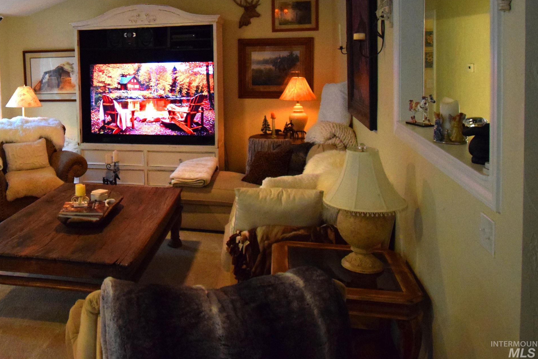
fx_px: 508
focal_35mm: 34
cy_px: 83
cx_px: 121
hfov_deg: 52.8
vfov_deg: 37.8
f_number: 5
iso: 6400
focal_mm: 14
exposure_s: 1/60
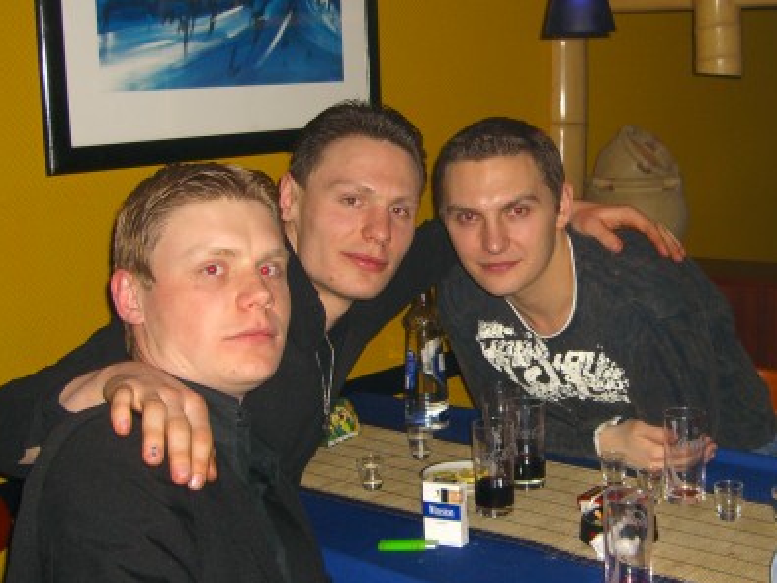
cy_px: 285
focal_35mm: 58
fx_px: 1302
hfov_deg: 32.8
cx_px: 544
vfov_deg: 25.2
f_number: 2.8
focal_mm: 7.9
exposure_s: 1/60
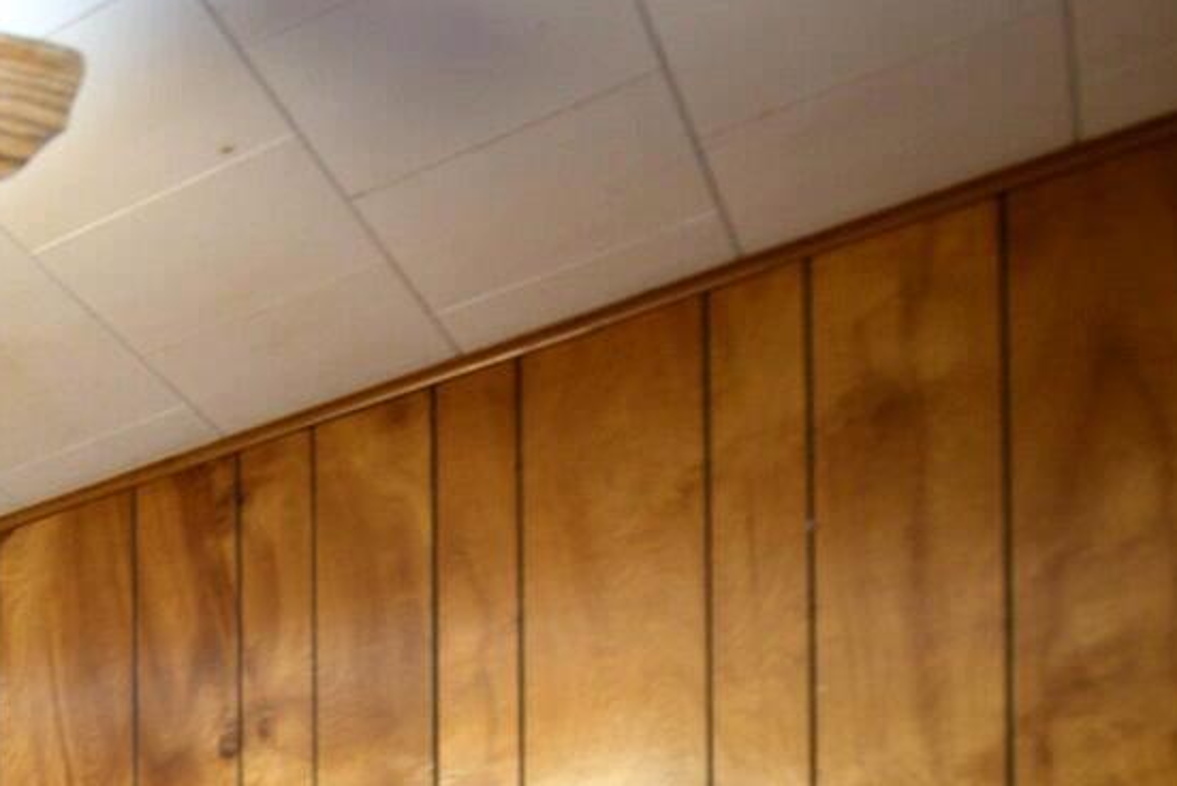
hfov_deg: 28.7
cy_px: 1372
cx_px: -468
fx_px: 1701
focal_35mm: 52
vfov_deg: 19.9
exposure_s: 1/15
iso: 450
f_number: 2.8
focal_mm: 14
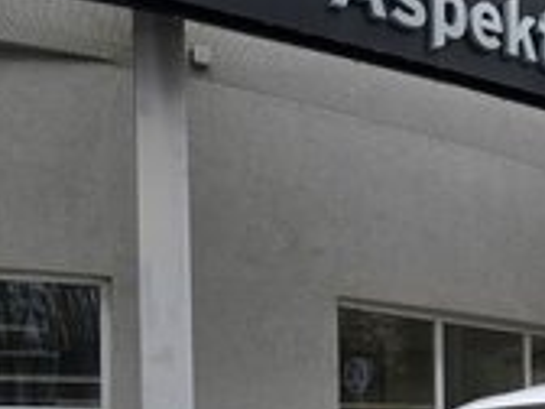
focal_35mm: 67
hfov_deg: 28.1
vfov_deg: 20.6
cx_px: 467
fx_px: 1055
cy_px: 477
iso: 12
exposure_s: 1/324
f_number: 1.7
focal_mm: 6.3
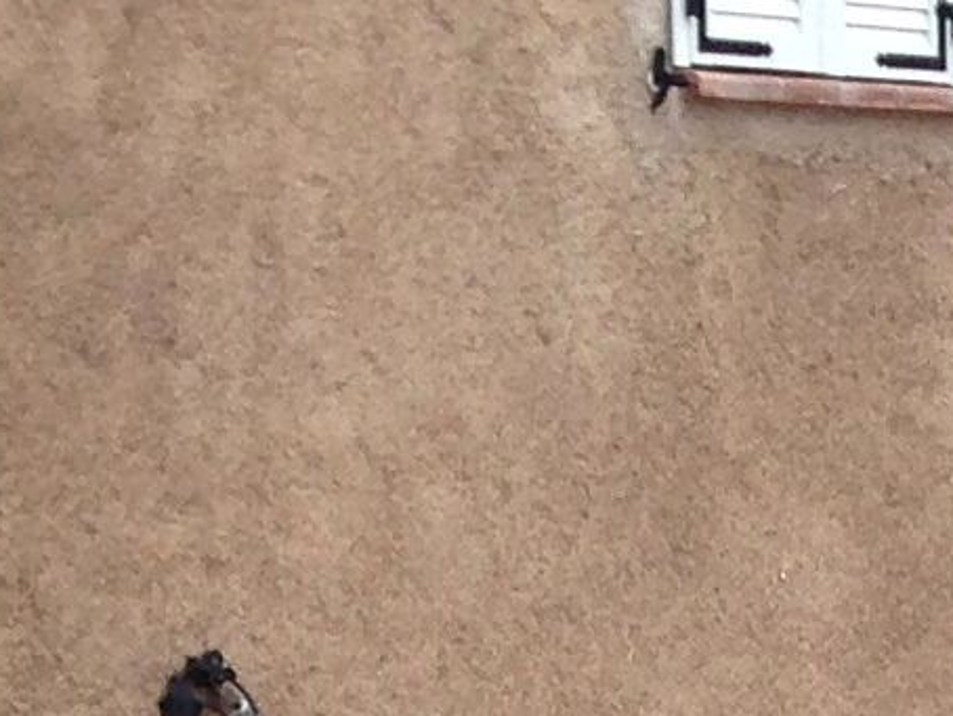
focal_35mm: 237
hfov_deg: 7.9
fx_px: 6528
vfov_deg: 5.8
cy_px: 2318
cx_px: 1954
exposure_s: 1/218
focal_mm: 4.12
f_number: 2.4
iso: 50
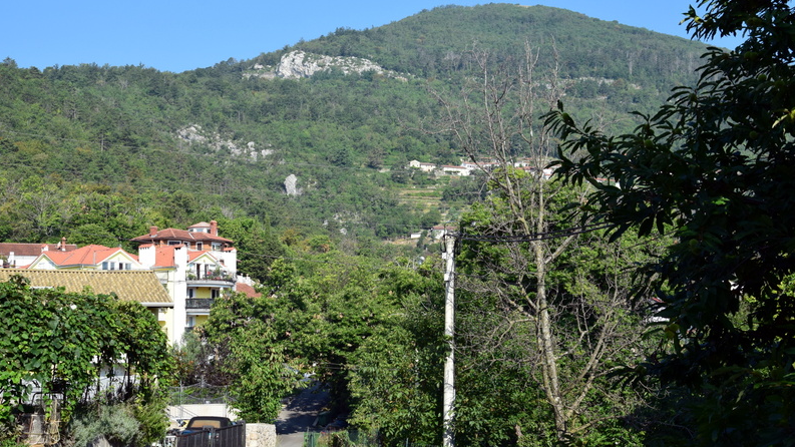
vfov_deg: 21.6
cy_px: 235
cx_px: 396
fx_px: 1171
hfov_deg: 37.5
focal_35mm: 56
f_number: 11
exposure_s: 1/400
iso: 400
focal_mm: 35
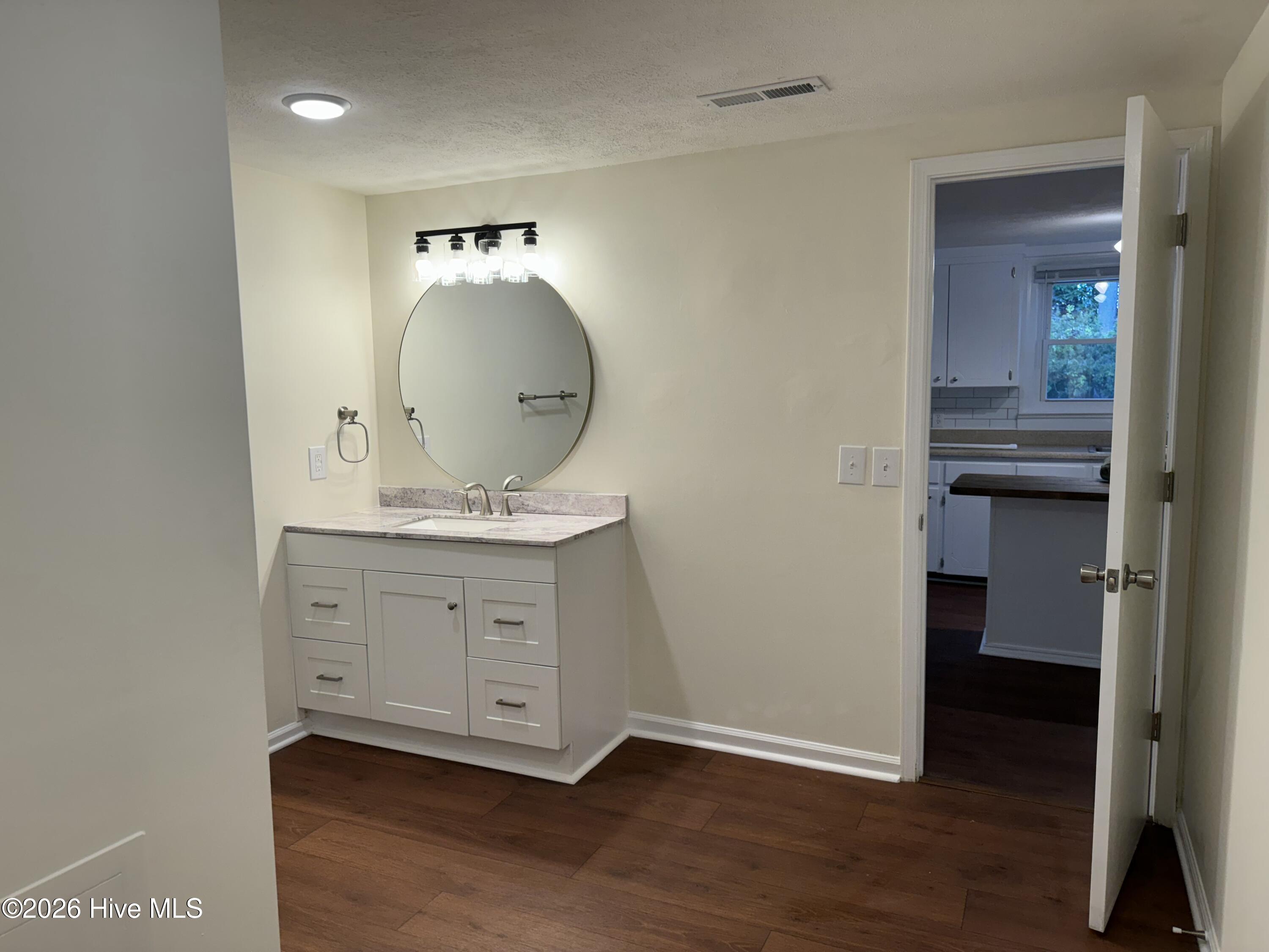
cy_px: 476
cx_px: 634
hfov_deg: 71.6
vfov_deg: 56.8
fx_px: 880
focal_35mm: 24
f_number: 1.78
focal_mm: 6.76
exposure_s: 1/120
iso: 100
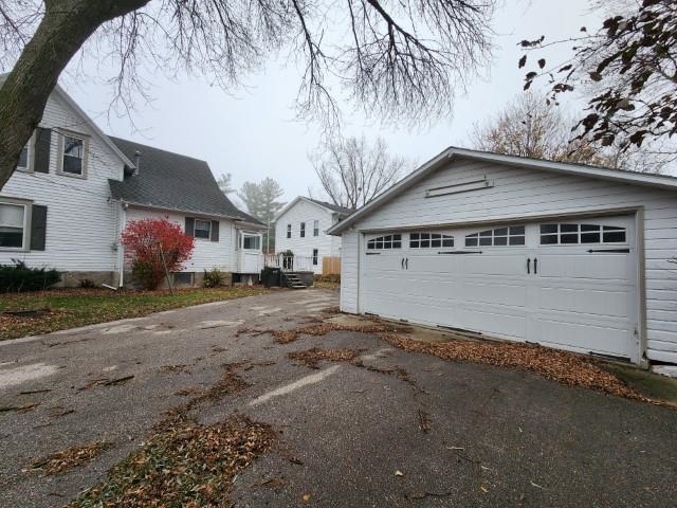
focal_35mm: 13
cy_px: 254
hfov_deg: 106.2
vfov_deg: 89.9
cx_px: 338
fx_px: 254
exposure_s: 1/60
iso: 64
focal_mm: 2.2
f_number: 2.2
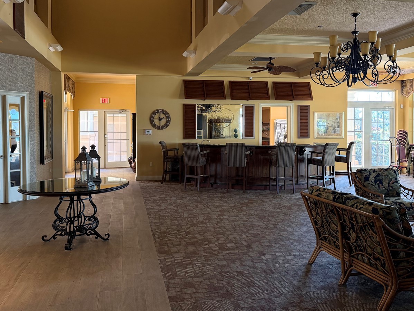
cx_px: 210
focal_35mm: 32
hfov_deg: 56.8
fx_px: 383
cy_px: 135
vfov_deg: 44.1
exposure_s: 1/63
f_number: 1.78
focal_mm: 6.76
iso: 200
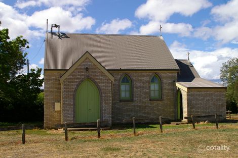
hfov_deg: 46.4
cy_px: 79
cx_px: 119
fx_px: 278
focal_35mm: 42
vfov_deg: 31.9
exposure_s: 1/750
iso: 400
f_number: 9.5
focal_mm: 28
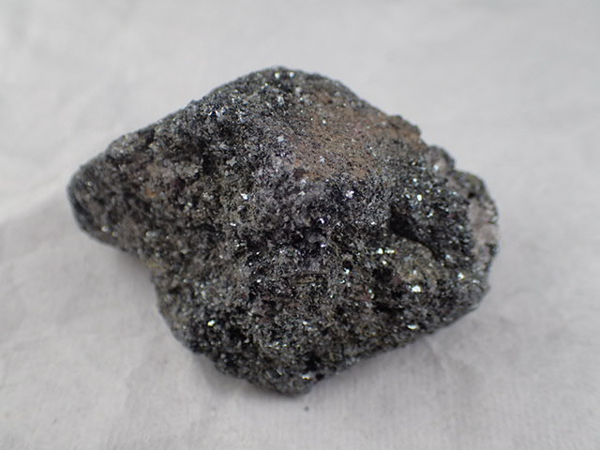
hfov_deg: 46.8
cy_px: 225
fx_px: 693
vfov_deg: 36.0
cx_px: 300
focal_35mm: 40
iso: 100
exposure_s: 1/320
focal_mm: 7.34
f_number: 2.8
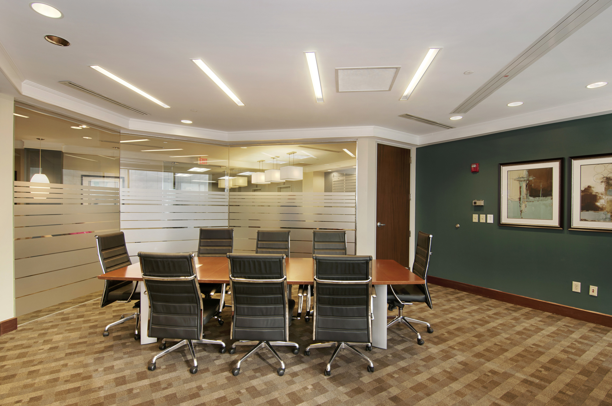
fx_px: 280
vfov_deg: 71.9
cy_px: 203
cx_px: 306
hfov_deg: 95.1
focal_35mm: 16
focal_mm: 11
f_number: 8
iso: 200
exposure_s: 1/1.67
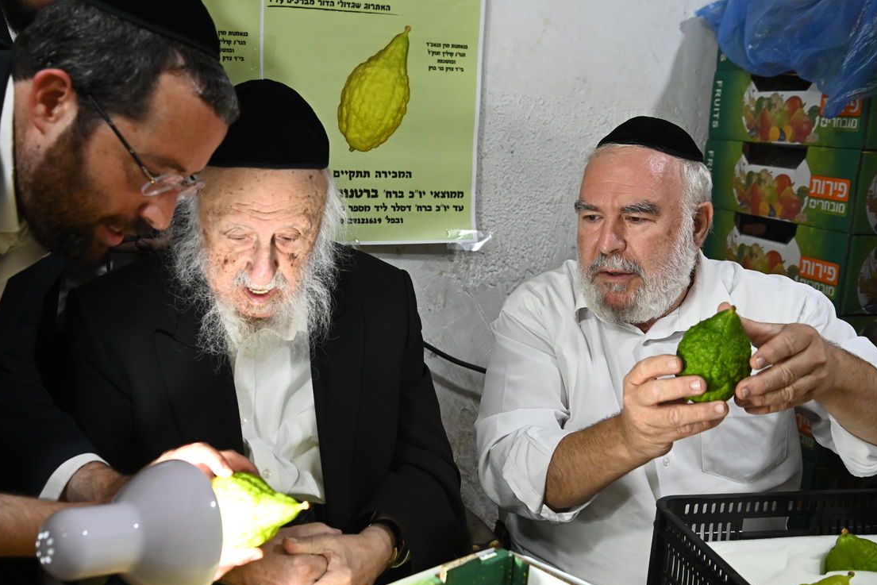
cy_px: 318
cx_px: 356
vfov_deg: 35.0
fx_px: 926
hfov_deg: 50.4
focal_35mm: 38
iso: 2000
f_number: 4.5
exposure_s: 1/250
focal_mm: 30
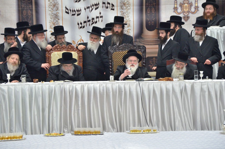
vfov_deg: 7.6
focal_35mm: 180
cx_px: 112
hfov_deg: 11.4
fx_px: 1123
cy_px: 74
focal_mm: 120
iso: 2000
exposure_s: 1/160
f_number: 5.6
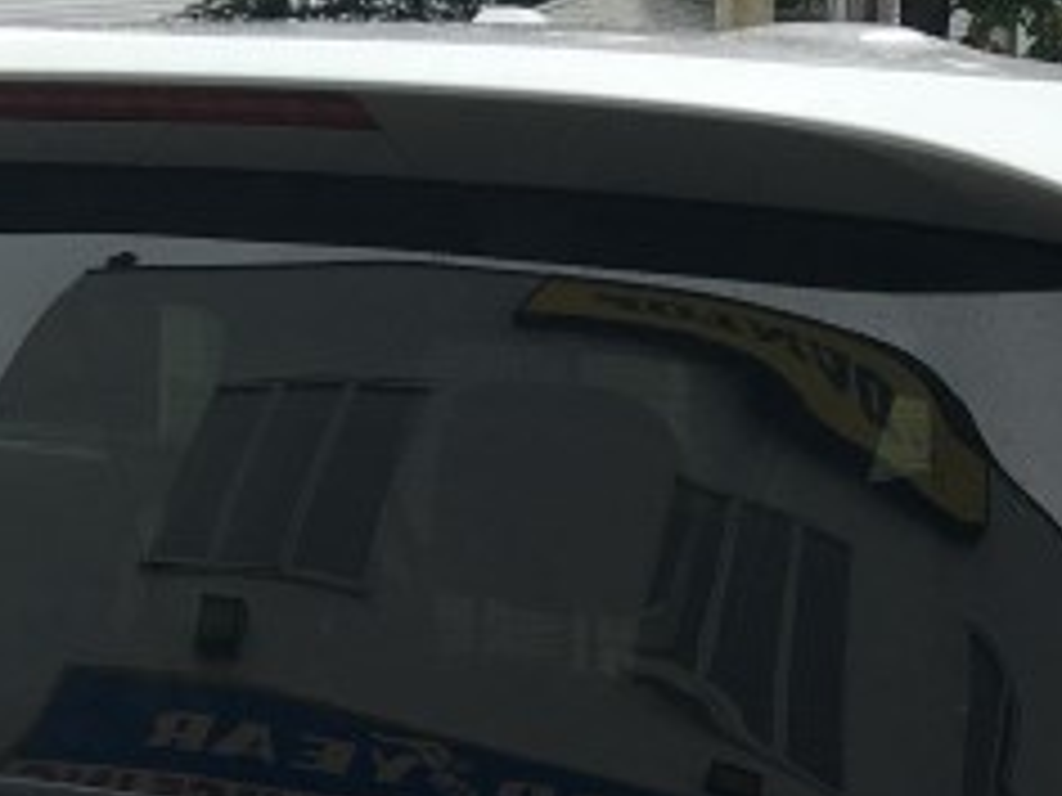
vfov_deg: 11.0
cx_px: 675
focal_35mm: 126
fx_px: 3866
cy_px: 1426
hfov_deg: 15.6
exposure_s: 1/153
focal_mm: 4.15
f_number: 2.2
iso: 25
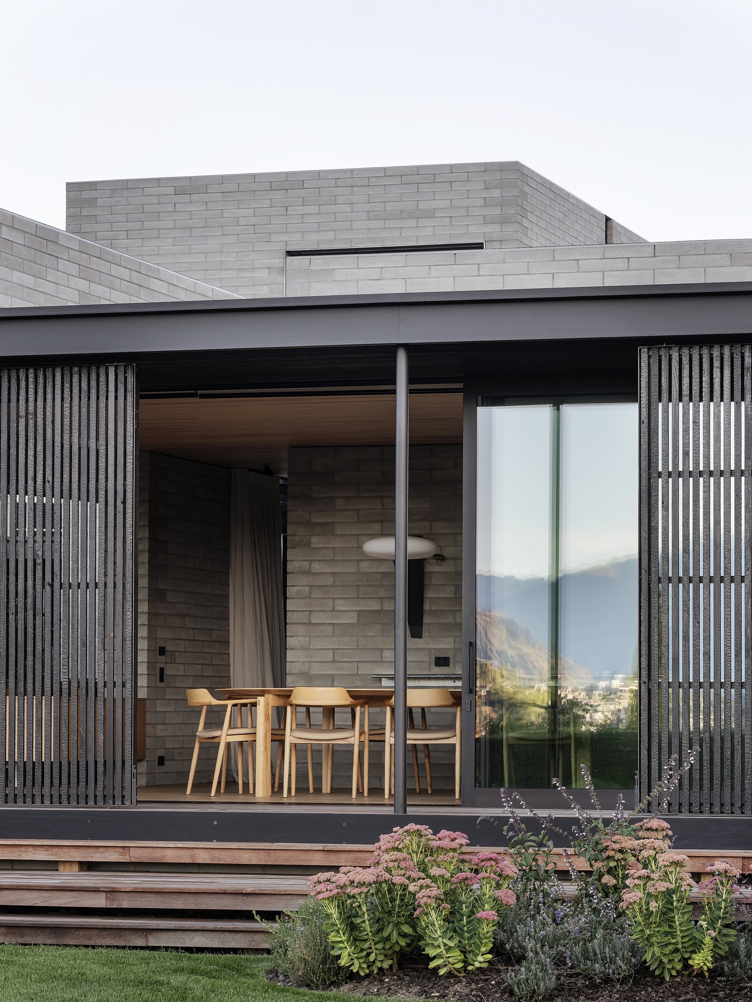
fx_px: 2926
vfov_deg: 19.4
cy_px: 501
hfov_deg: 14.6
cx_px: 376
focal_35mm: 101
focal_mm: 128.3
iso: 100
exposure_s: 1/6
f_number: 16
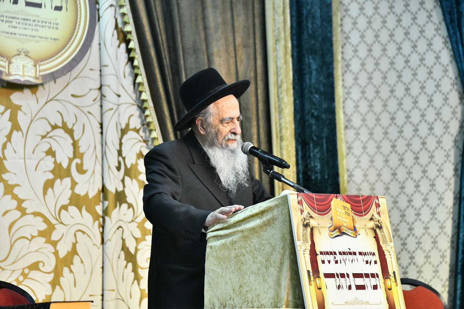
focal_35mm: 125
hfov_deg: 16.4
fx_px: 1611
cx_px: 232
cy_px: 154
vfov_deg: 11.0
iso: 3200
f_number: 5.6
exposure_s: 1/160
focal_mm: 125
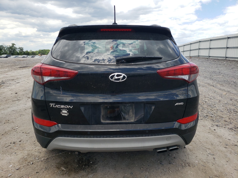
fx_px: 179
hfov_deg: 67.3
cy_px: 89
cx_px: 119
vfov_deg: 53.1
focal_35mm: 26
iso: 50
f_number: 1.5
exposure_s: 1/1667
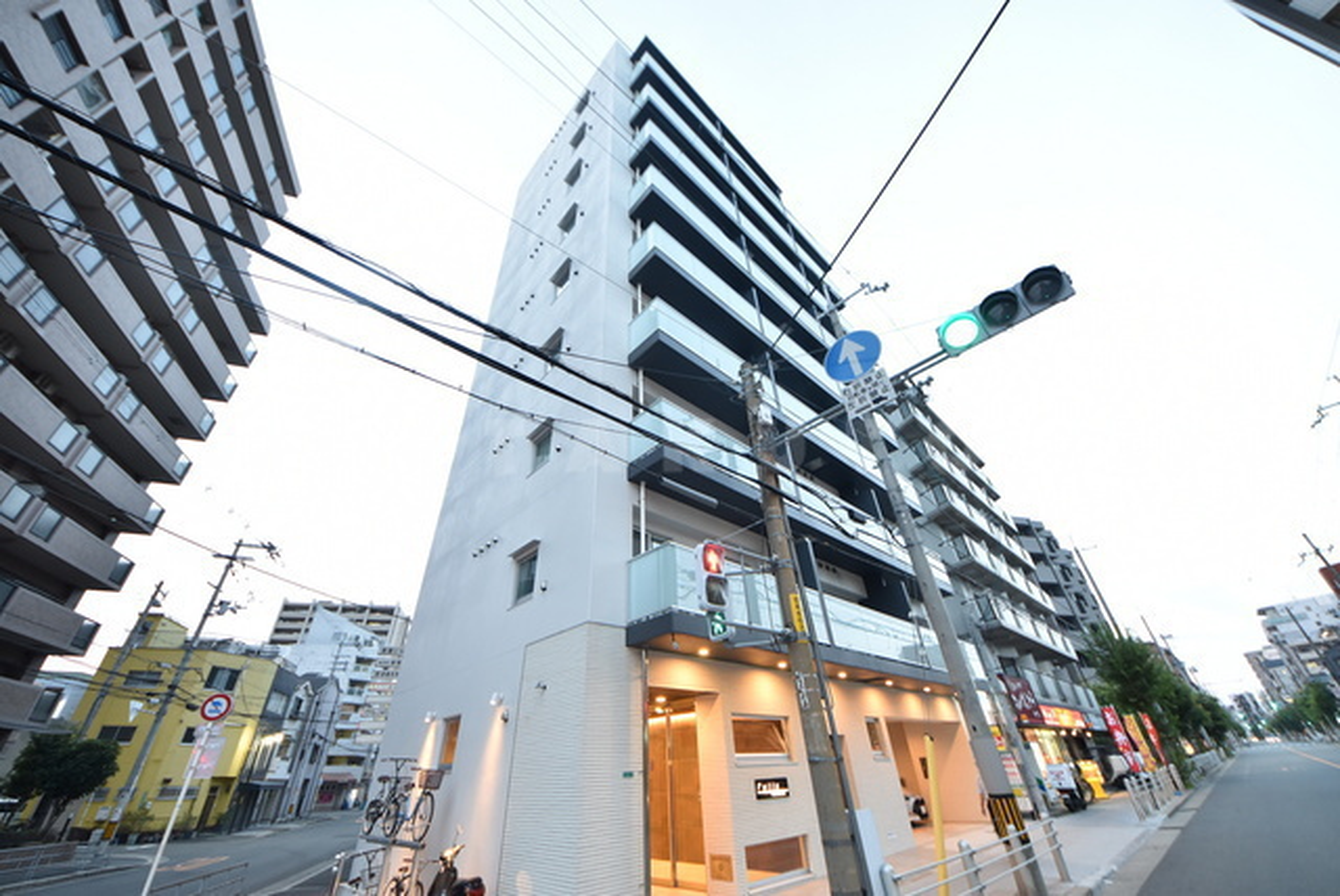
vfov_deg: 90.1
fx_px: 447
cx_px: 670
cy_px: 448
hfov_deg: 112.6
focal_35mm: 12
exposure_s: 1/13
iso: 640
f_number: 4.5
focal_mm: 8
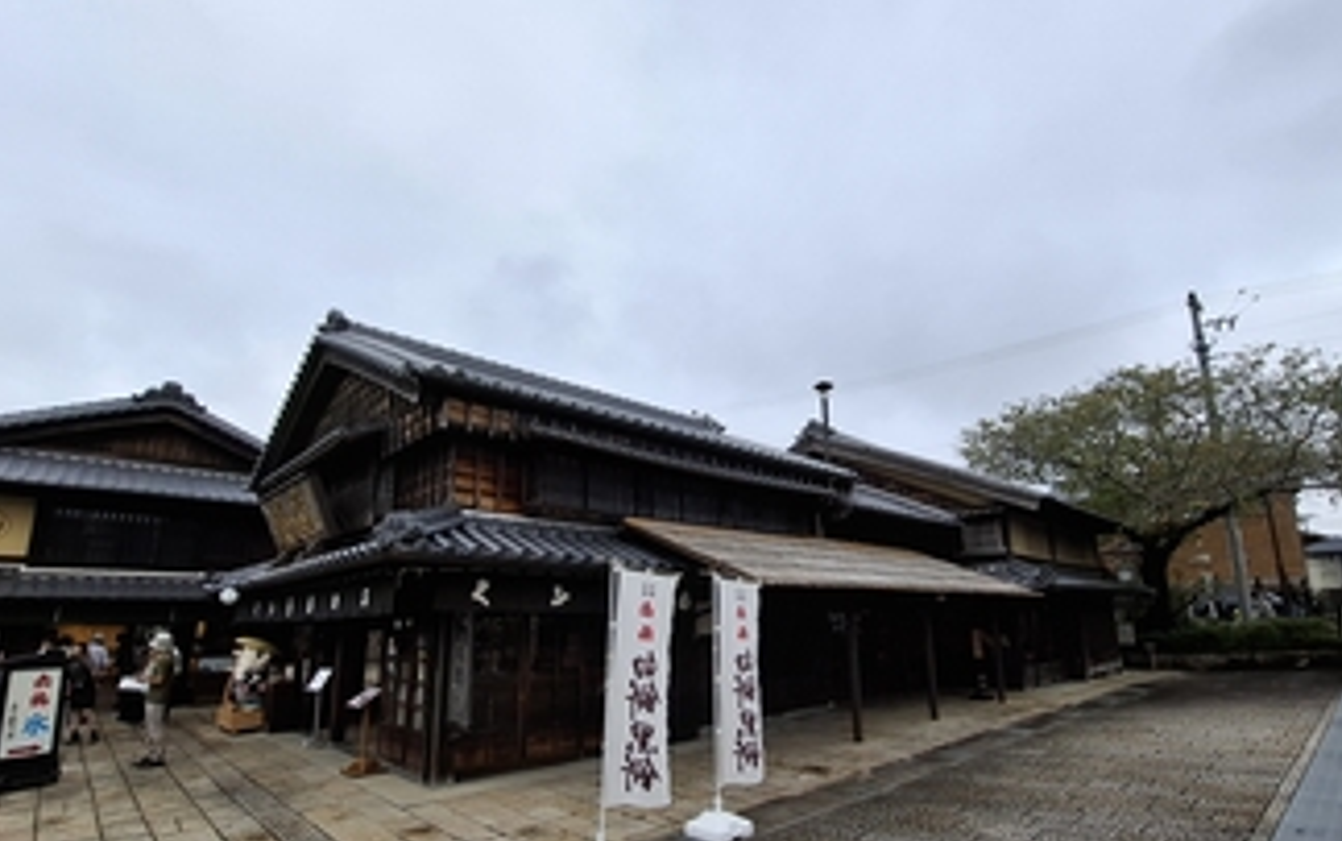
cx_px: 688
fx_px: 622
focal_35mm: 17
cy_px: 485
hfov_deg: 94.3
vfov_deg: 67.7
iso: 40
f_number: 2.2
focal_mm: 1.74
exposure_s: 1/320
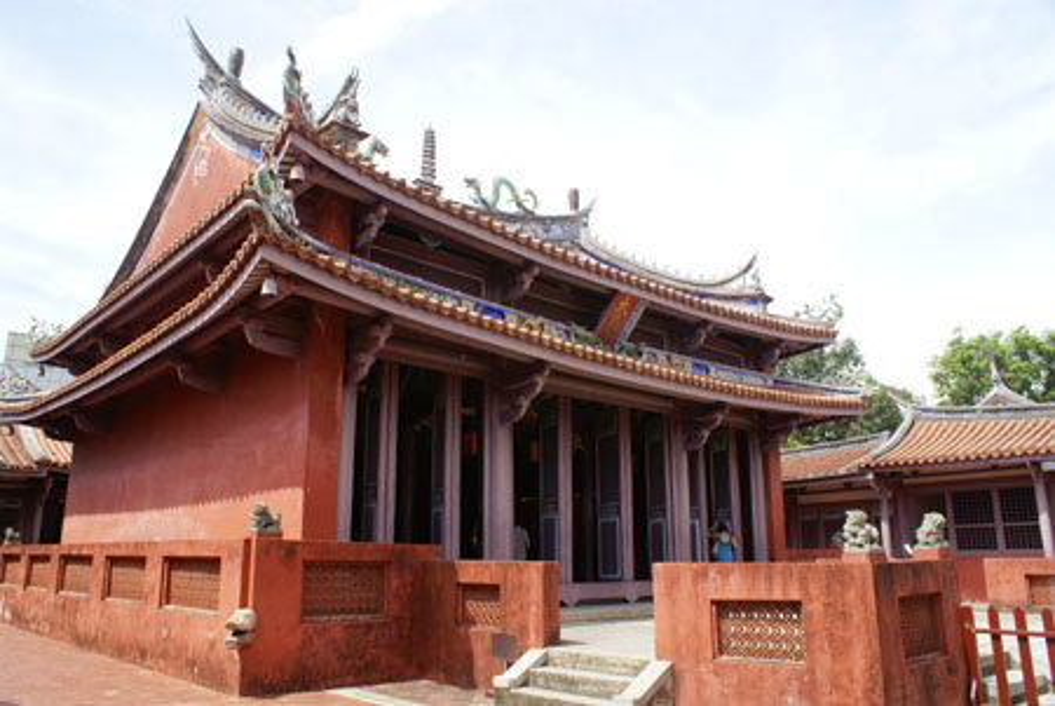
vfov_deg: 48.0
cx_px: 528
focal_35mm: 27
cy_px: 353
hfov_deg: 67.3
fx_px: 792
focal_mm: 18
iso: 100
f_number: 10
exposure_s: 1/100
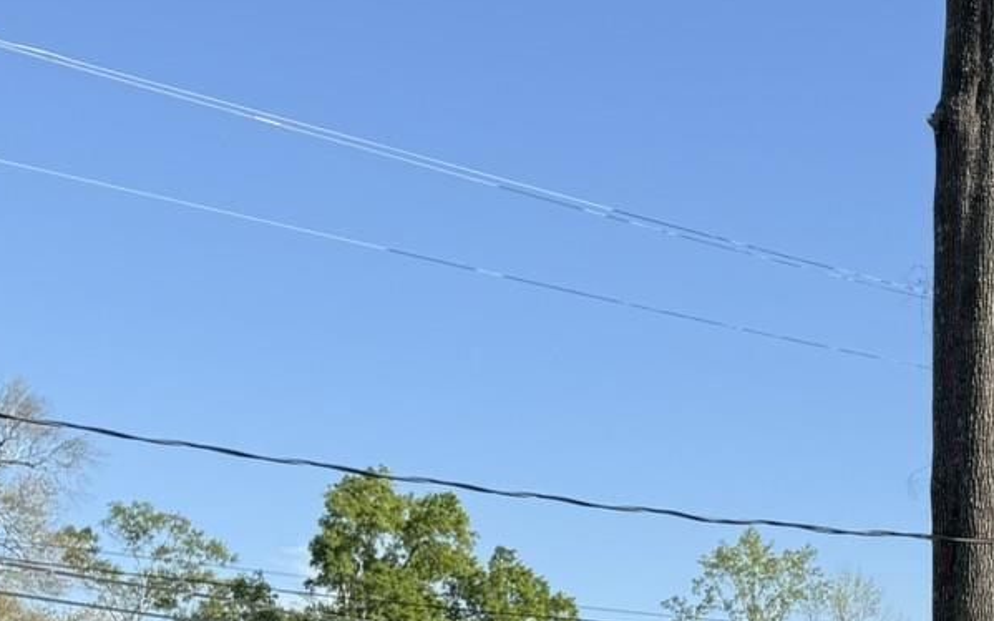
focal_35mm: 87
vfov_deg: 14.2
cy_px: 865
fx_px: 2356
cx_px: 987
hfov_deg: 22.9
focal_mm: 6.76
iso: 80
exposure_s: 1/2801
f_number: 1.78
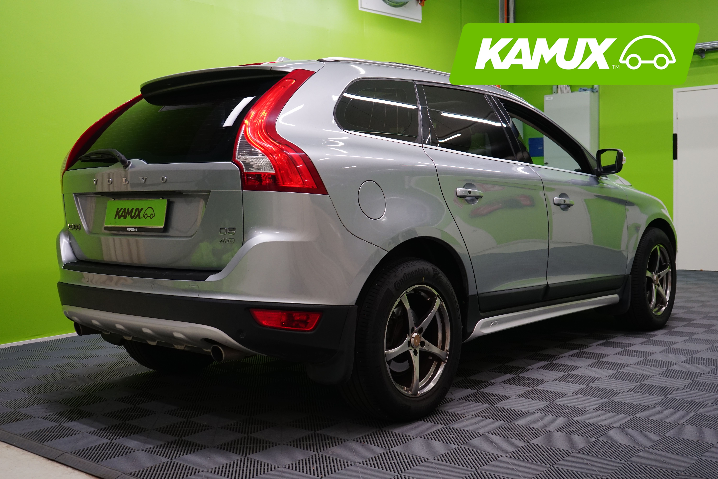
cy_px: 240
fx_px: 798
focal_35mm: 40
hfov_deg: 48.5
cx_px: 359
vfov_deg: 33.4
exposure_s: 1/40
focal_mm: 40
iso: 1000
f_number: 5.6
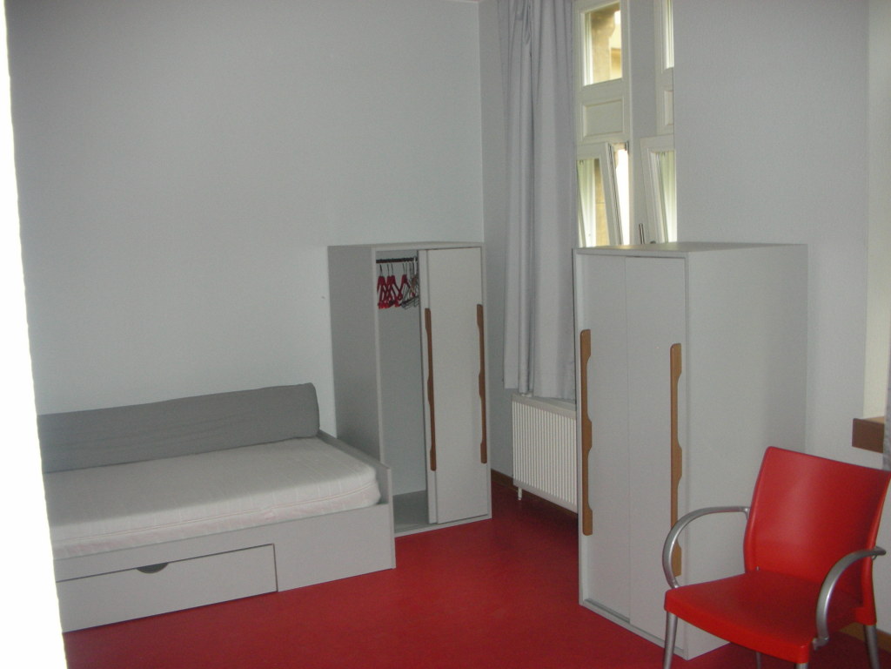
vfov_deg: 40.7
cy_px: 334
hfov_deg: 52.6
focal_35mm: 35
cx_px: 446
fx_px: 901
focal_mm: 5.8
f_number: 3
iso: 157
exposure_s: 1/60.1
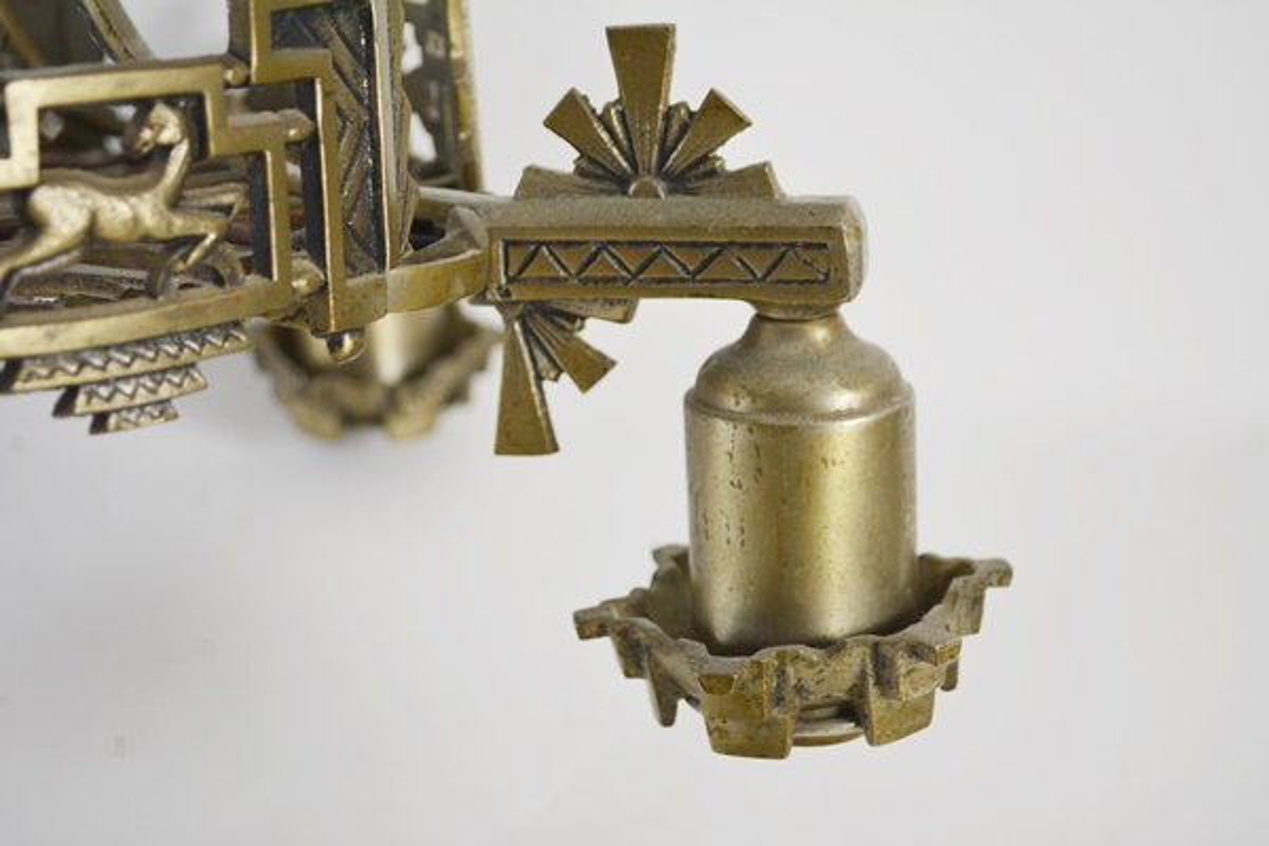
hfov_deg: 33.4
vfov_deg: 22.6
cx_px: 634
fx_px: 2115
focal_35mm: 60
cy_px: 423
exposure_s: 1/100
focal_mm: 40
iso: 400
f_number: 5.3
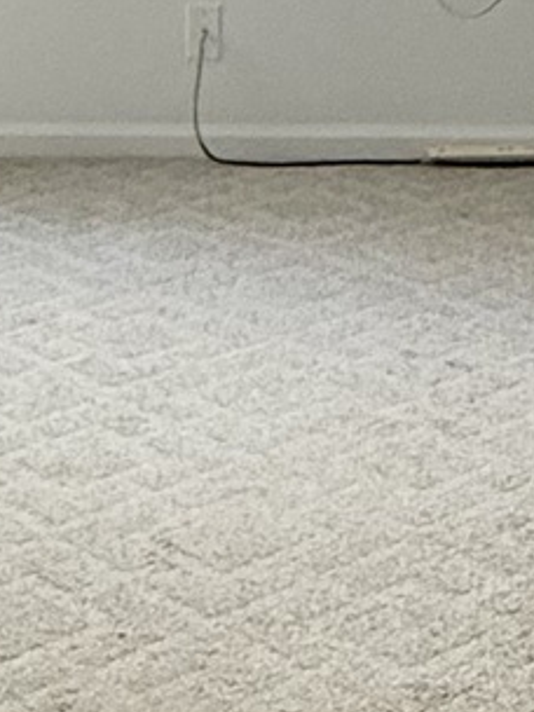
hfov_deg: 13.9
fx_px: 2180
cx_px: 377
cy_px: -227
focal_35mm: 106
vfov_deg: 17.4
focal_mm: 2.22
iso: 250
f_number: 2.2
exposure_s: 1/99
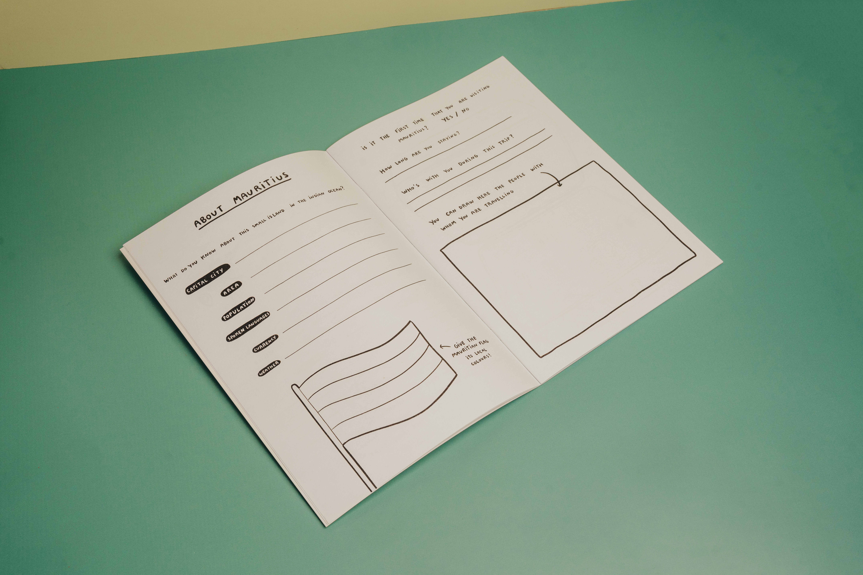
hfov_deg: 39.6
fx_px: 1199
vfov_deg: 27.0
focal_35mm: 50
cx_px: 432
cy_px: 288
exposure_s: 1/160
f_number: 10
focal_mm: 50
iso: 1250
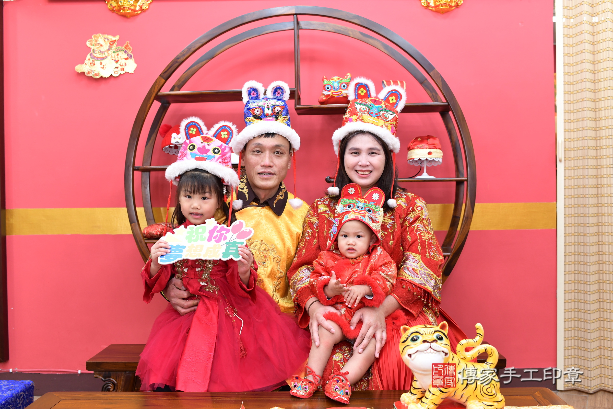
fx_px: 596
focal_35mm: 35
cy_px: 204
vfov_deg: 37.9
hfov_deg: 54.4
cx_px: 306
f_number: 4.5
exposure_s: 1/200
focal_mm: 35
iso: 800
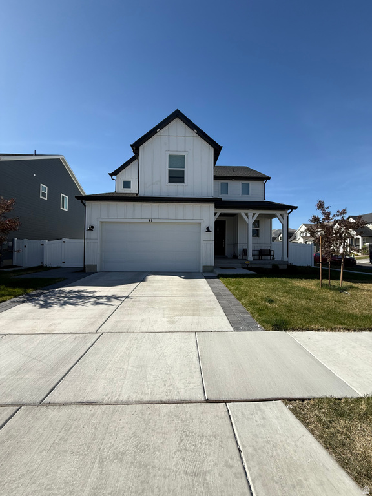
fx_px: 201
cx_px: 186
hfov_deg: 85.7
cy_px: 248
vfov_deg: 102.1
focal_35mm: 14
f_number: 2.2
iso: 50
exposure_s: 1/2092
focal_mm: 2.22
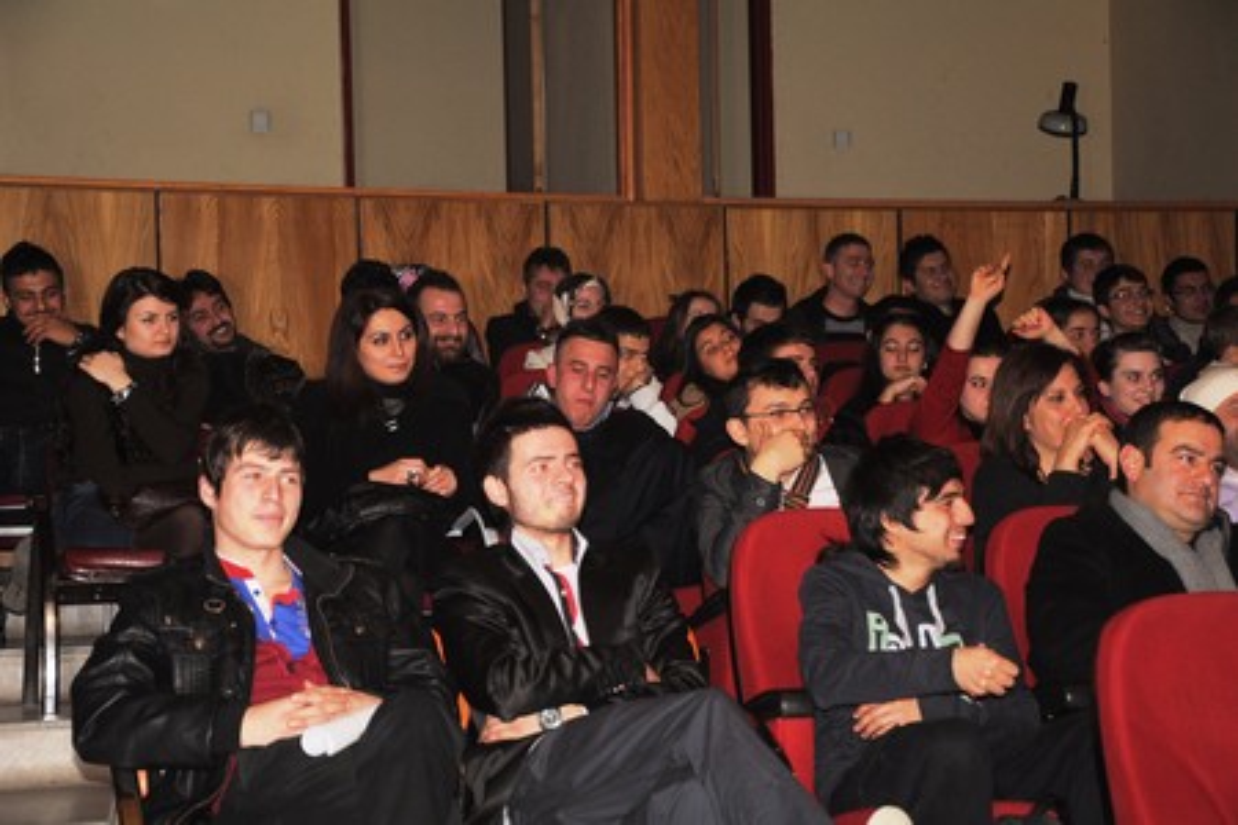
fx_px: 2682
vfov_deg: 17.5
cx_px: 619
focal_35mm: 78
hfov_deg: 26.0
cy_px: 412
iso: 400
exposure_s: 1/60
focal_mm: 52
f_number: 5
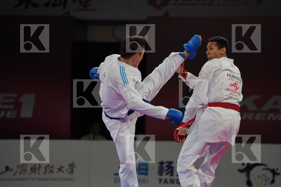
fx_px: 1561
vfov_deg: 6.9
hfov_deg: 10.3
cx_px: 140
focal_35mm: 200
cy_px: 94
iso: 1250
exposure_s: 1/1000
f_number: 2.8
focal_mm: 200
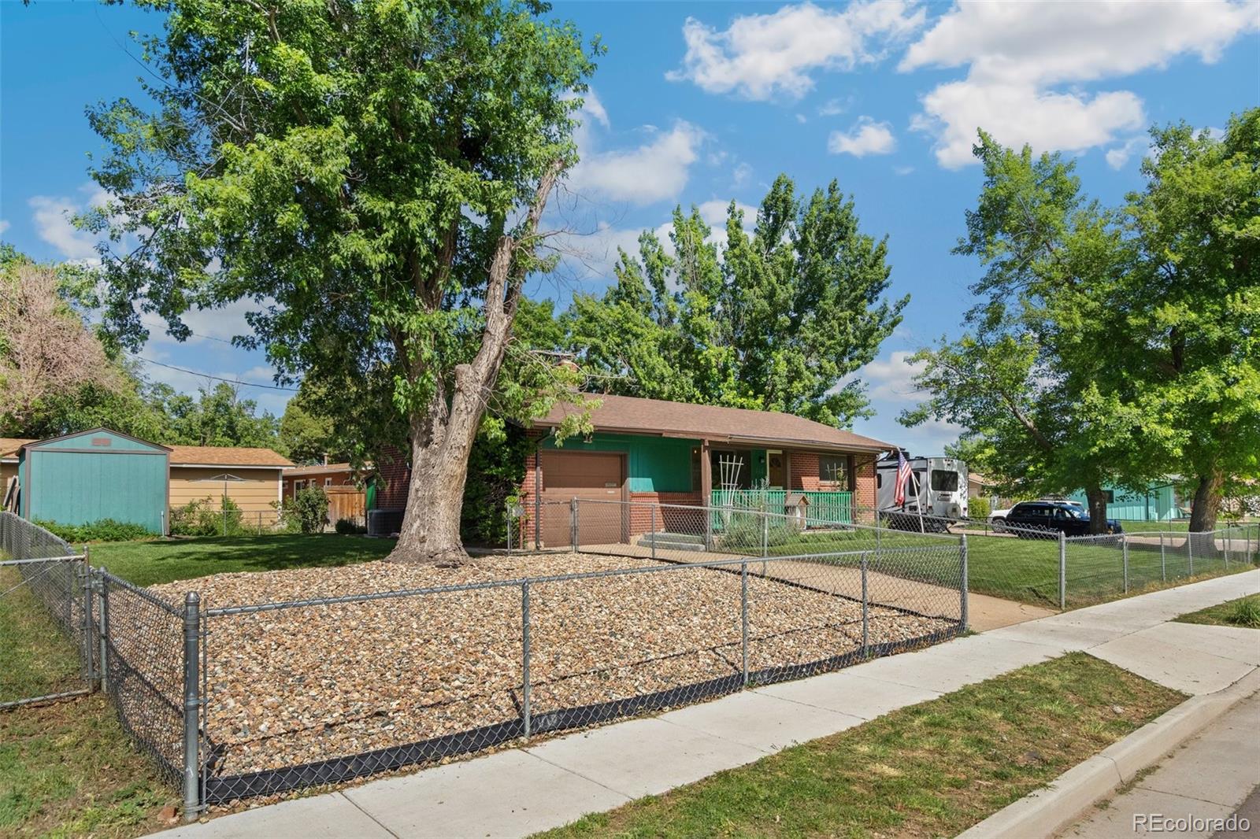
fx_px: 735
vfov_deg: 59.5
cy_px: 420
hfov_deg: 81.2
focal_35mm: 21
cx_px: 630
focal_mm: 21
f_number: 6.3
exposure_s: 1/3200
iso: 2500
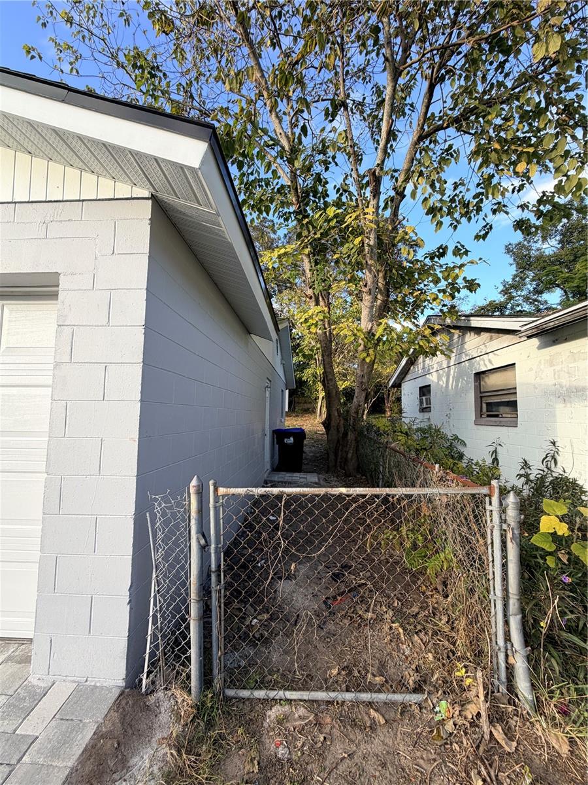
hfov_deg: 85.7
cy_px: 392
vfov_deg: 102.1
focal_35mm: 14
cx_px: 294
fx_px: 317
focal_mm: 2.22
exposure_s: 1/502
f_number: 2.2
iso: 64
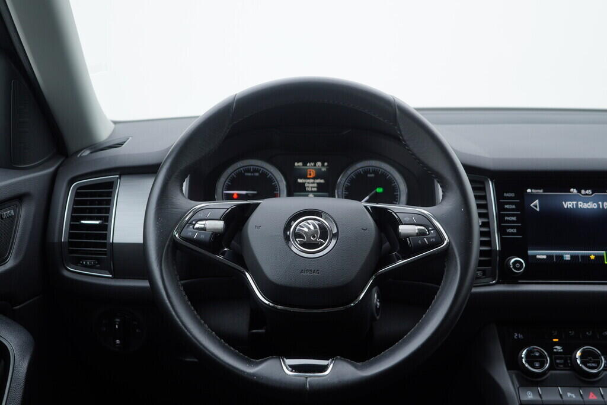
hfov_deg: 53.1
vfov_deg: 36.9
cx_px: 304
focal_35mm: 36
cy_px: 202
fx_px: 607
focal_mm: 24
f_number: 3.2
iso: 125
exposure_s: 1/50
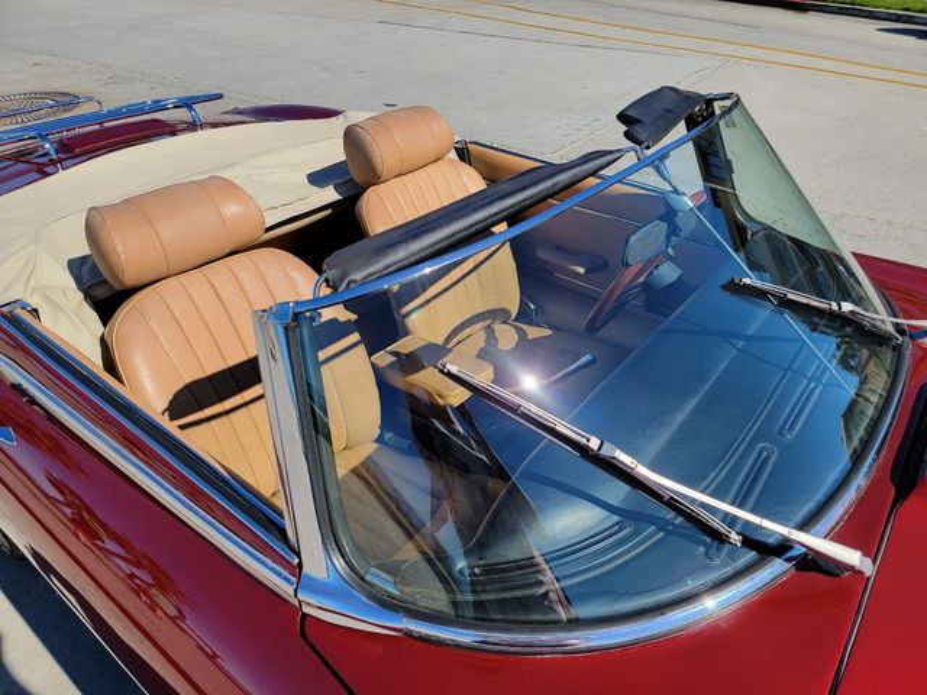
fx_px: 643
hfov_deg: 71.6
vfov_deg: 56.8
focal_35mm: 24
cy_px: 348
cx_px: 464
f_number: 1.8
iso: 16
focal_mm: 6.7
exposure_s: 1/902
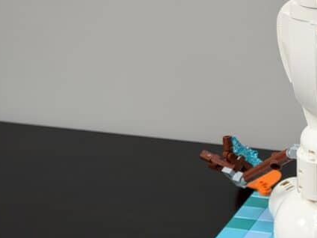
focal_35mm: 116
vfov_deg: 12.8
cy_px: 120
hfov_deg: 16.5
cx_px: 348
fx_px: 1062
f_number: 1.78
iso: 125
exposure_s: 1/48
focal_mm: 6.76
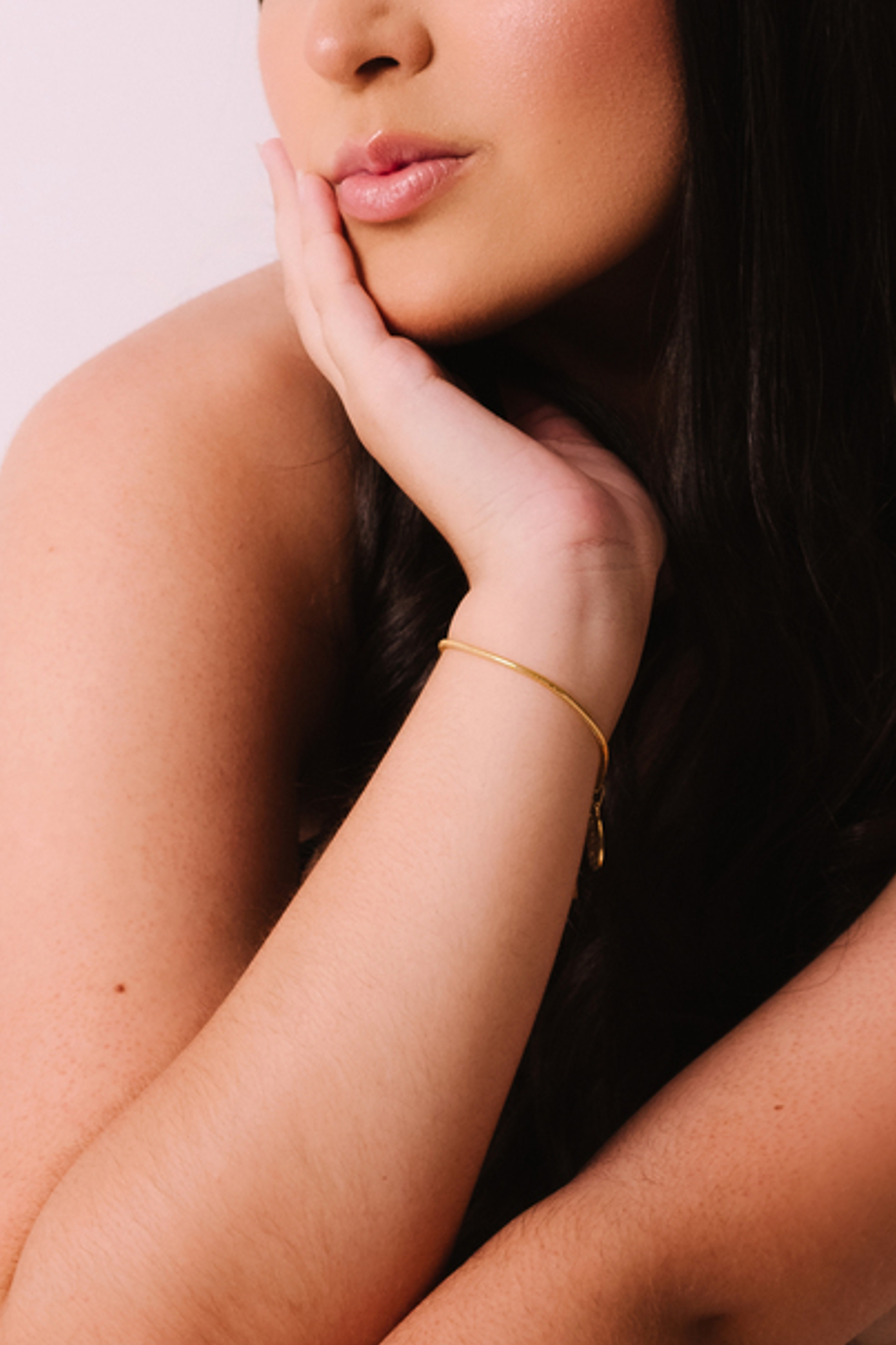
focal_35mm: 149
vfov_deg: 13.8
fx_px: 5565
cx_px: 540
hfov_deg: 9.2
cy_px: 789
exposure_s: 1/160
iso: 250
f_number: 6.3
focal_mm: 50
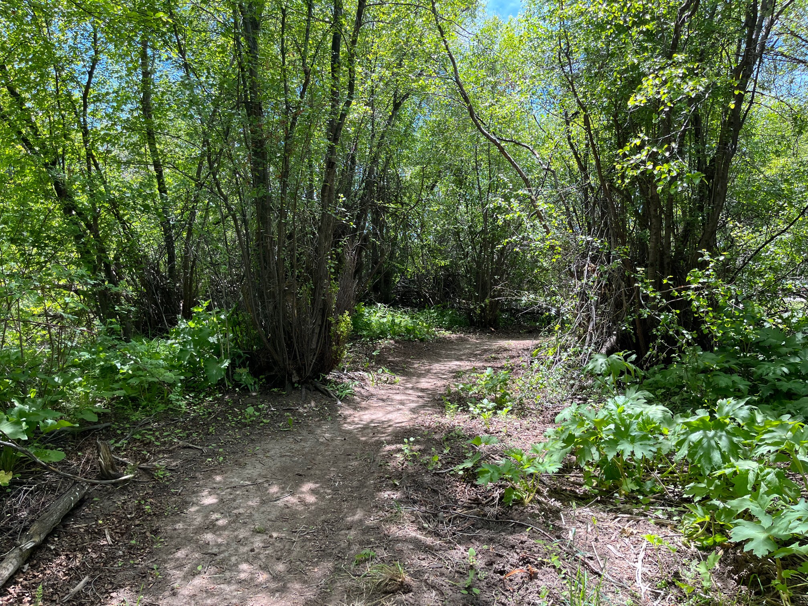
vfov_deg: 53.1
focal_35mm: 26
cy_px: 303
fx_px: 607
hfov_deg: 67.3
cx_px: 404
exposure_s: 1/422
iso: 50
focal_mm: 5.1
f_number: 1.6
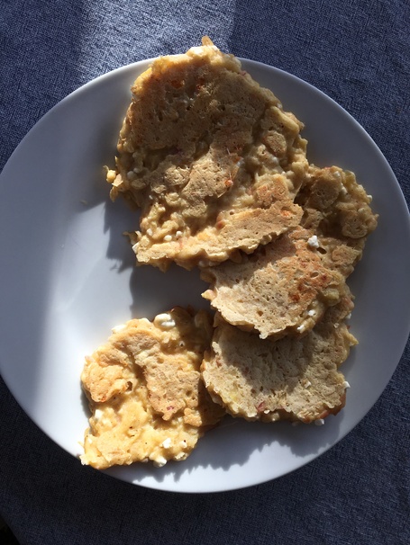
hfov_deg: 48.3
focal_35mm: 29
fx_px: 458
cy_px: 272
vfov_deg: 61.6
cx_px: 205
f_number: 2.2
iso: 25
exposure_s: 1/184
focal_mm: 4.15
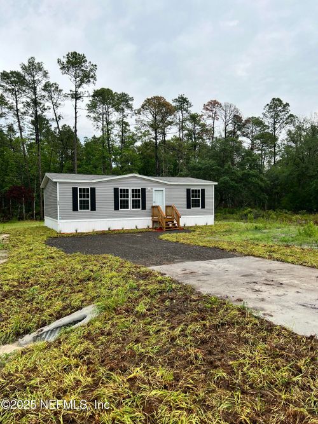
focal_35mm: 26
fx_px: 319
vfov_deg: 67.3
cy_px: 212
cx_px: 159
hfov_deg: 53.0
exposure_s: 1/351
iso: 50
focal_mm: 5.7
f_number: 1.5
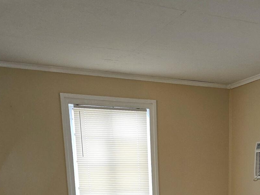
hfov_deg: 33.0
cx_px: 202
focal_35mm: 57
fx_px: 428
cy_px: 267
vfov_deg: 22.4
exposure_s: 1/30
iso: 100
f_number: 1.7
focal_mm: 6.3
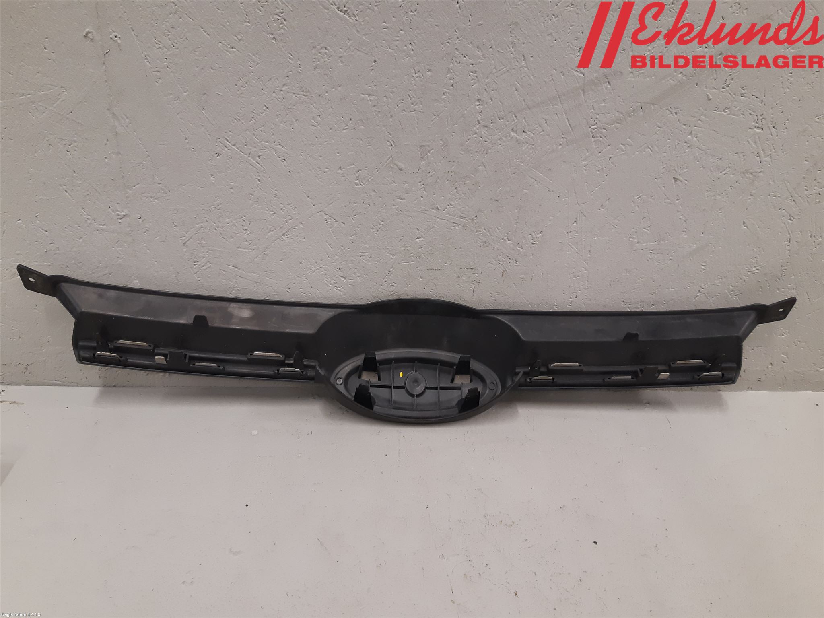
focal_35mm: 26
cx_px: 412
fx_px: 619
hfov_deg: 67.3
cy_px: 309
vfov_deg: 53.1
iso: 125
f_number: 1.7
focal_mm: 3.93
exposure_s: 1/50
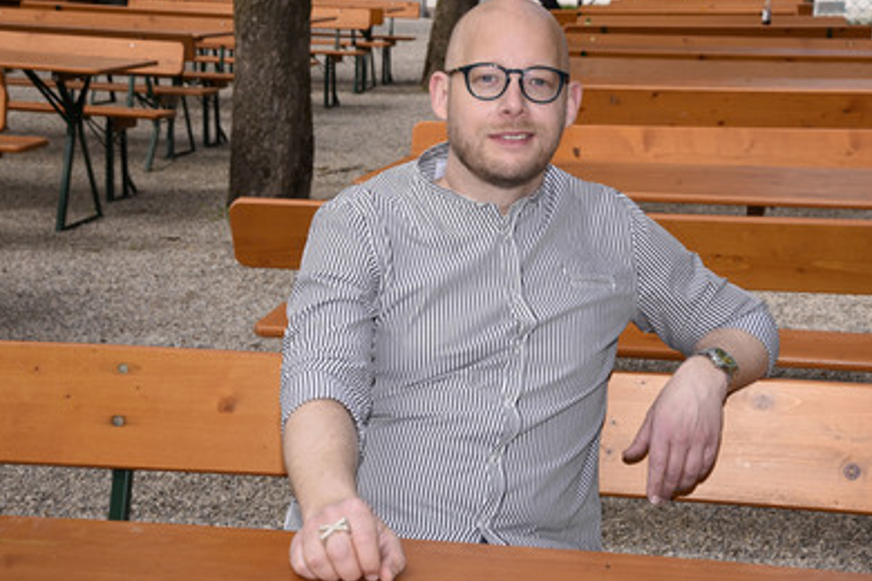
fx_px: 1623
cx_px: 489
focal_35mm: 67
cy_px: 284
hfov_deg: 30.0
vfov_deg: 20.3
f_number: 10
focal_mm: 58
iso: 250
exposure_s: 1/160
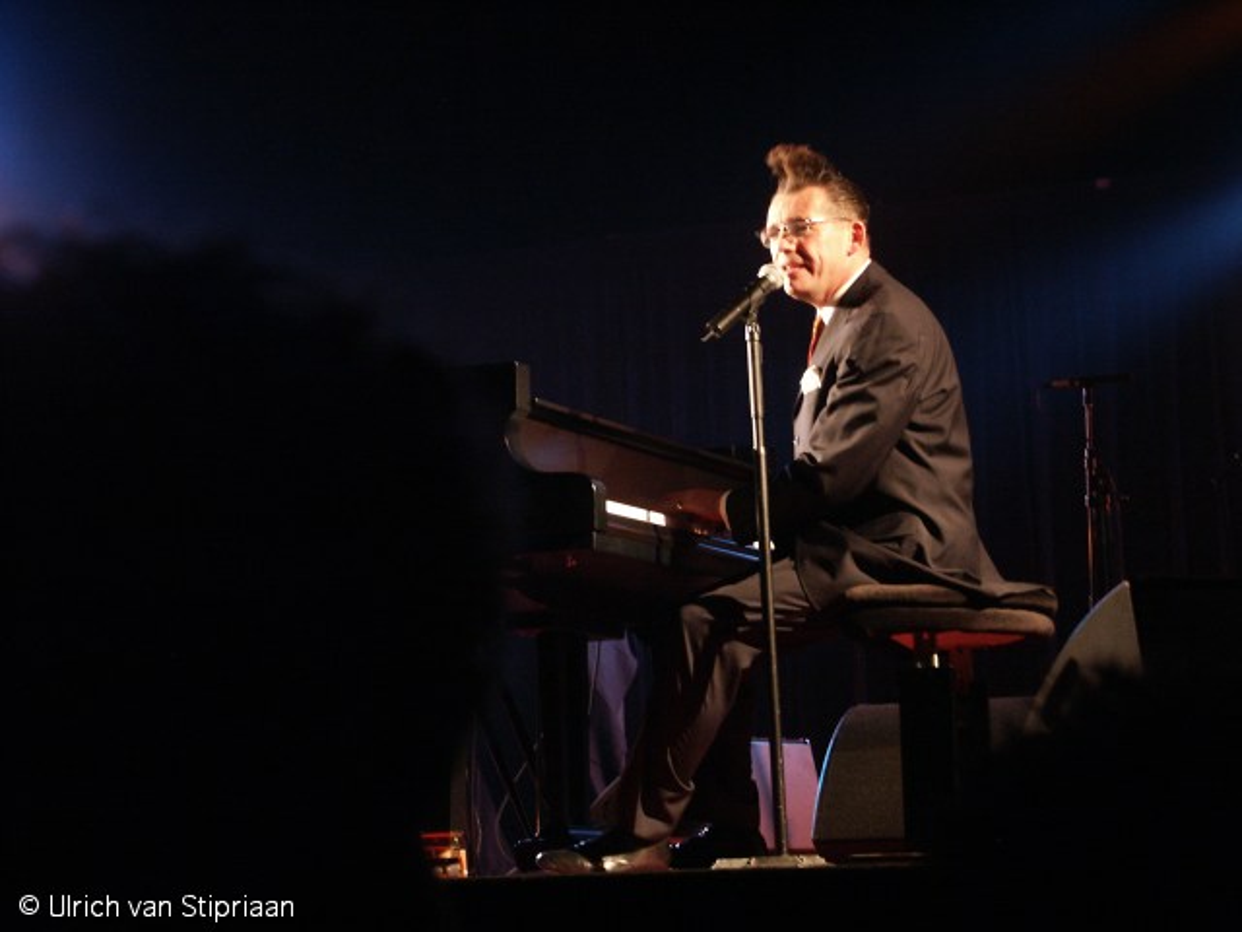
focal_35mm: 103
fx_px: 3696
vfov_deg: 14.4
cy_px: 466
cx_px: 621
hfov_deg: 19.1
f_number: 3.5
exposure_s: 1/10
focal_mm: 25.43
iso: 200
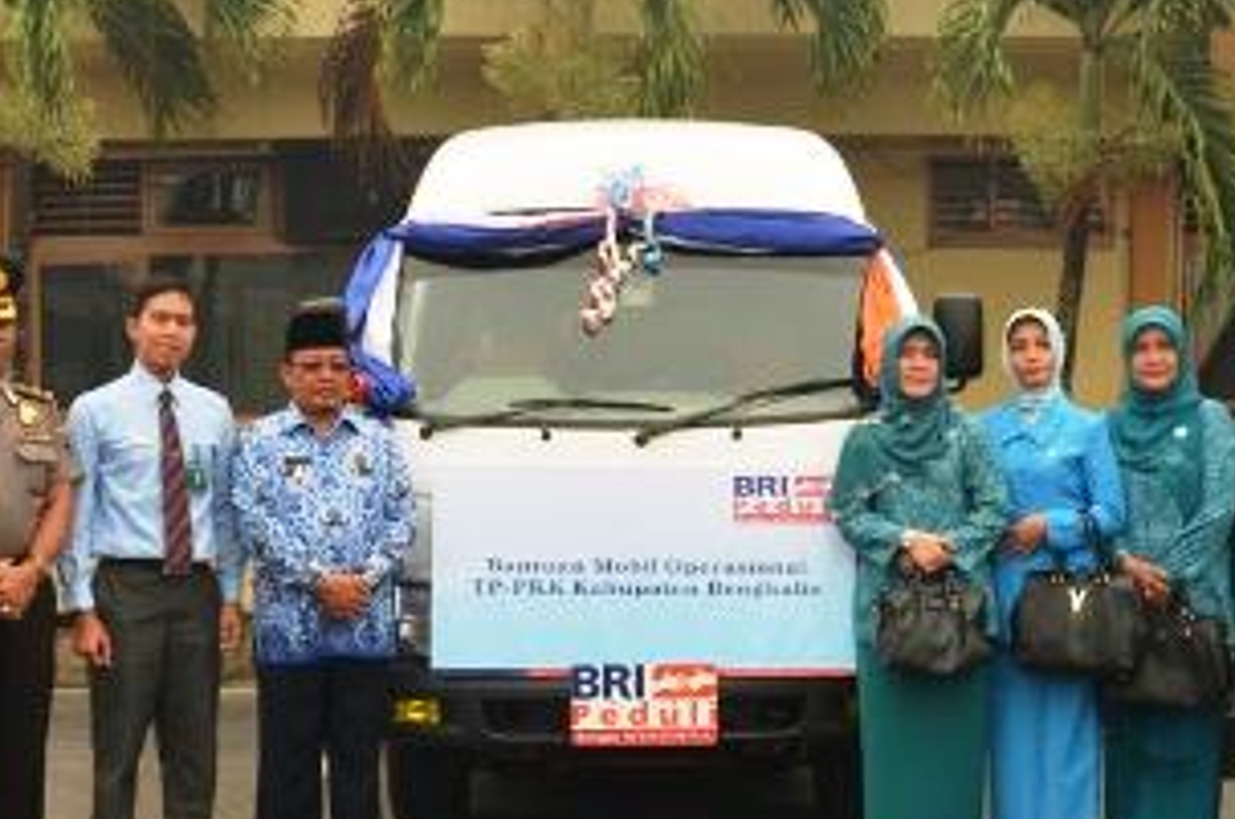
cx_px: 709
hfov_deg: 35.0
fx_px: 1952
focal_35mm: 57
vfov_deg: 23.6
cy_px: 570
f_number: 5.6
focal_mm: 18
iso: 100
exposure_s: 1/160
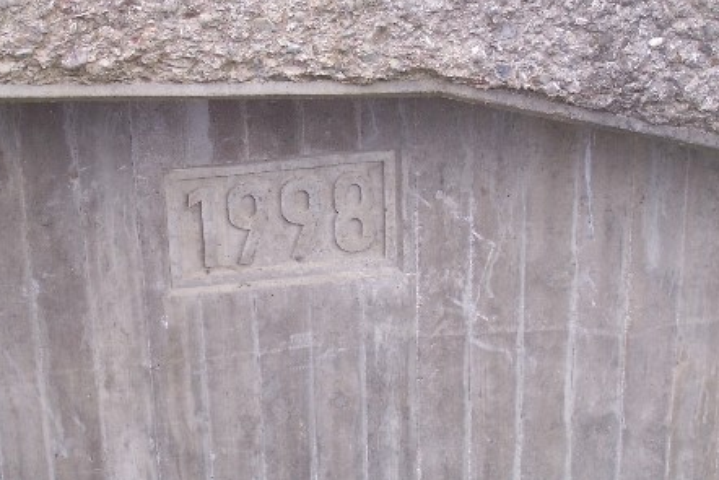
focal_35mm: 109
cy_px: 169
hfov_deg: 18.7
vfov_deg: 12.6
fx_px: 2178
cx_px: 270
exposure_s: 1/90
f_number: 4.1
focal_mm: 13.5
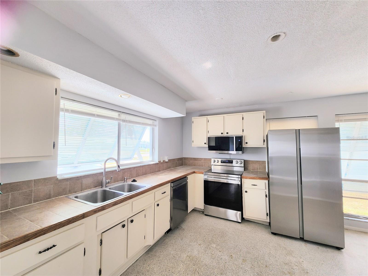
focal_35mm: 13
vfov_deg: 89.9
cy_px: 138
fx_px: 138
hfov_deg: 106.2
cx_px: 184
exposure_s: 1/60
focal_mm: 2.2
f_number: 2.2
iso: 64
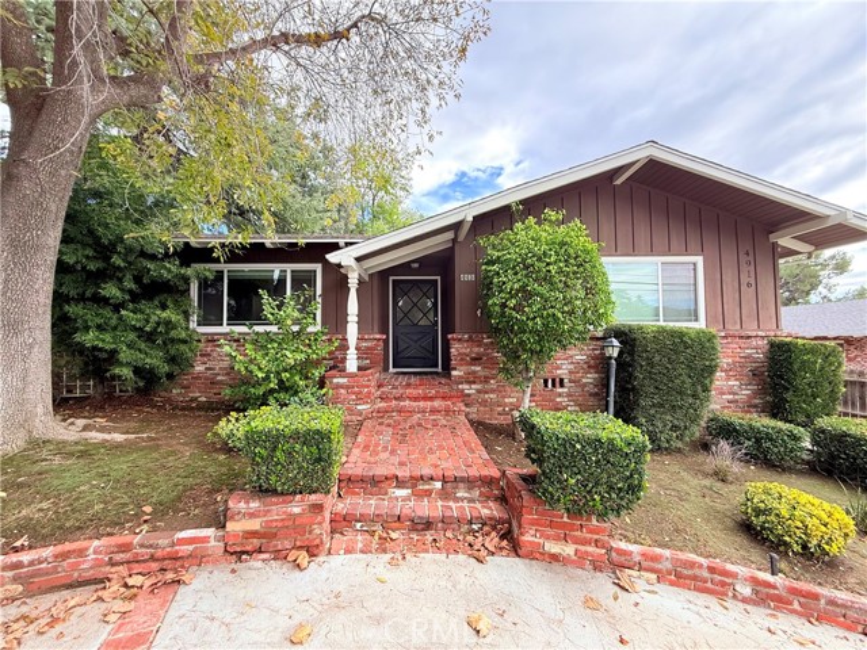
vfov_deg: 85.7
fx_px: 351
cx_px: 434
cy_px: 325
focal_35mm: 14
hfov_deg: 102.1
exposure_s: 1/210
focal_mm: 2.22
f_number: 2.2
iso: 64
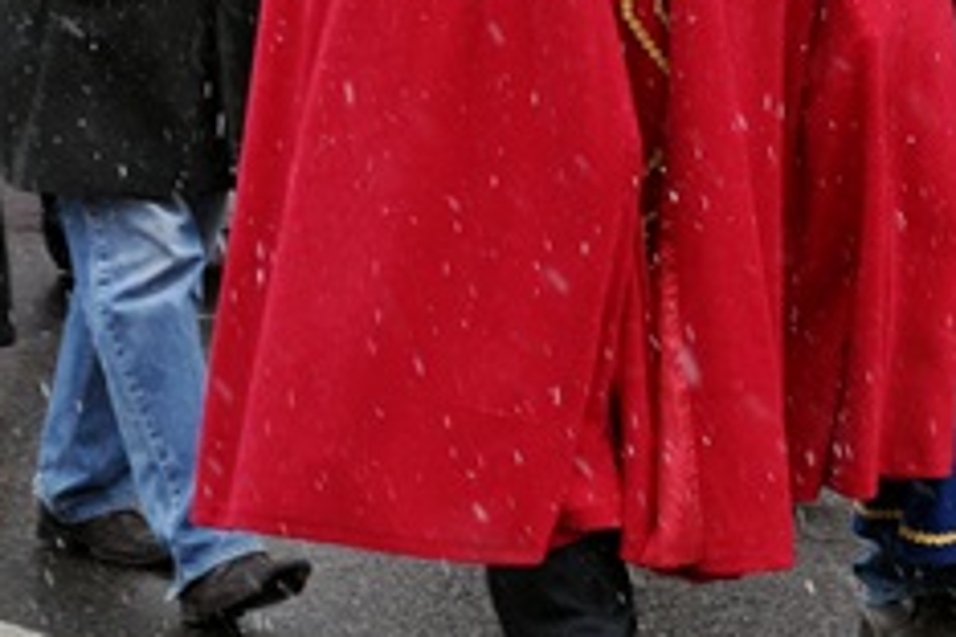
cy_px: -153
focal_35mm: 174
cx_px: 1038
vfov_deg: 7.8
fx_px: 4620
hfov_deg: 11.6
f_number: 5.6
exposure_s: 1/125
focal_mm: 34
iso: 360
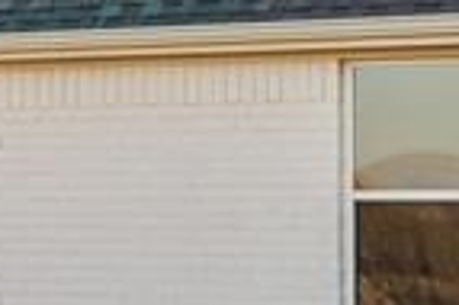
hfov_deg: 9.4
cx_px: -408
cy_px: 222
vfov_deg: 6.6
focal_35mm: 208
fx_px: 2649
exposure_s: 1/500
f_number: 9
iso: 160
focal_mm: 29
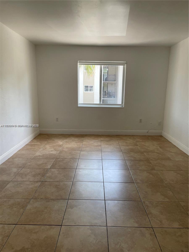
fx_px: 189
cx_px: 94
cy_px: 126
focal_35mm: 26
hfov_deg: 53.1
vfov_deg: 67.3
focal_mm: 4.2
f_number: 1.6
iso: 50
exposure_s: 1/121
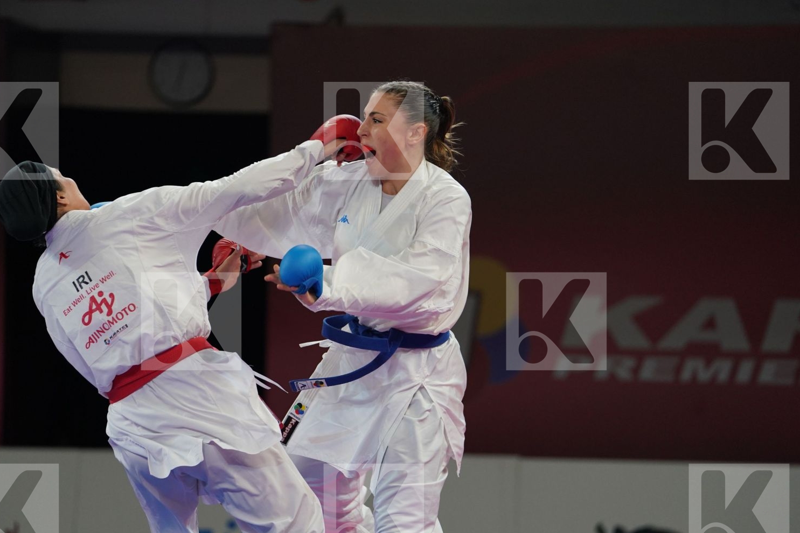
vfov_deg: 5.7
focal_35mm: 240
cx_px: 374
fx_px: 5333
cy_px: 321
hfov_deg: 8.6
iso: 1600
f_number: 2.8
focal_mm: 198
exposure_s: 1/1000
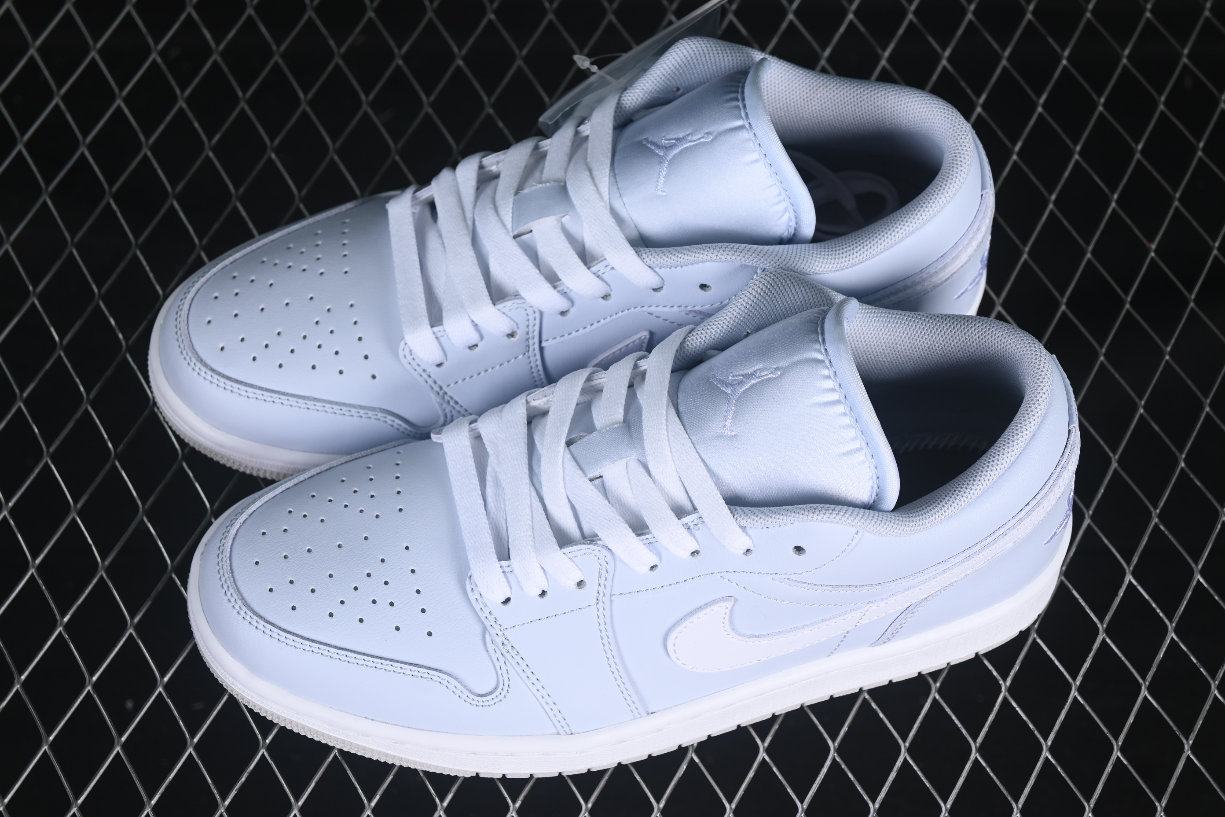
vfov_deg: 18.2
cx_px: 612
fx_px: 2552
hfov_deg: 27.0
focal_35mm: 75
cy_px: 408
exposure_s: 1/60
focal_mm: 50
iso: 160
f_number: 7.1
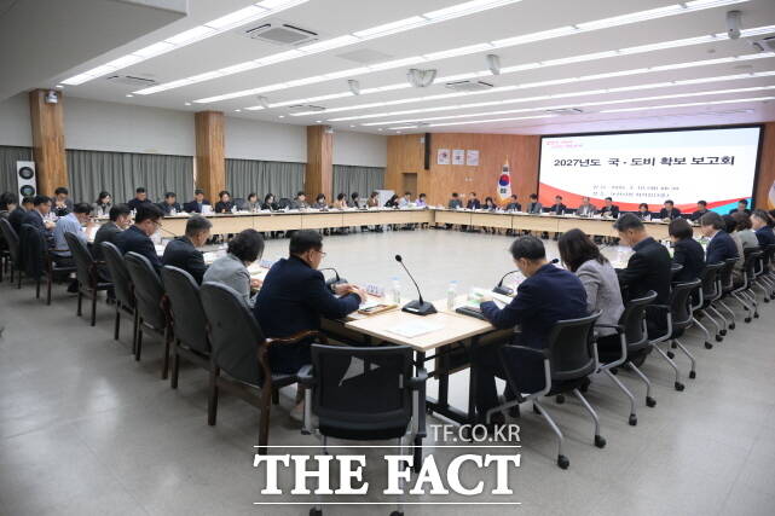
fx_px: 517
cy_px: 258
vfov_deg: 53.1
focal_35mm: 24
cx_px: 388
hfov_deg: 73.8
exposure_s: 1/200
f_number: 4
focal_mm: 24
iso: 1000
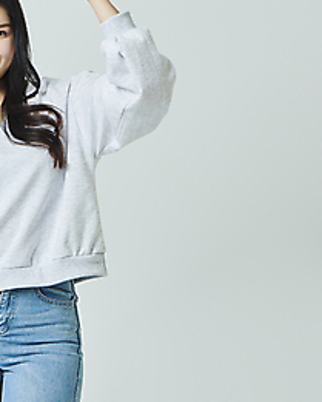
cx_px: -126
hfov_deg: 10.0
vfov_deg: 12.7
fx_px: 1798
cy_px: 97
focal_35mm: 151
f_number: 11
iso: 100
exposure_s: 1/125
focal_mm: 70
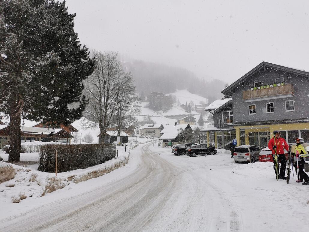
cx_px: 154
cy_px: 116
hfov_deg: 65.3
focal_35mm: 27
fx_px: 241
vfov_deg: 51.4
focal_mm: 5.58
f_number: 1.8
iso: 50
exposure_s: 1/1099
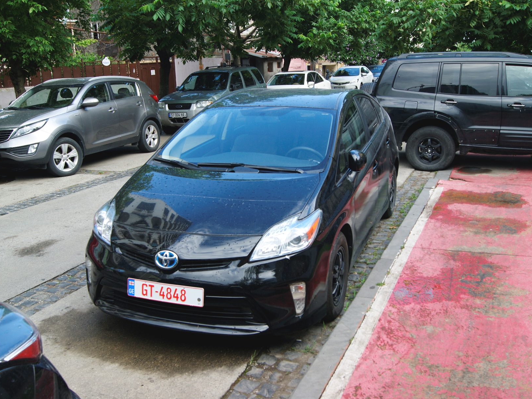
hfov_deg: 51.4
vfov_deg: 39.6
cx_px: 267
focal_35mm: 36
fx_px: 553
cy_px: 199
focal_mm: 22
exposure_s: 1/60
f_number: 6.3
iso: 100
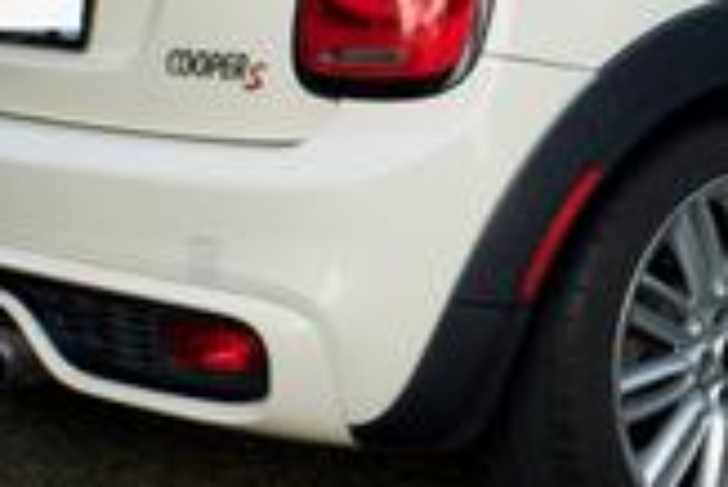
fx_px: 2186
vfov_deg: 12.6
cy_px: 71
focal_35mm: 108
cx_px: 728
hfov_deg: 18.4
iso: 320
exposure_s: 1/125
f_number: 5.6
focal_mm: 23
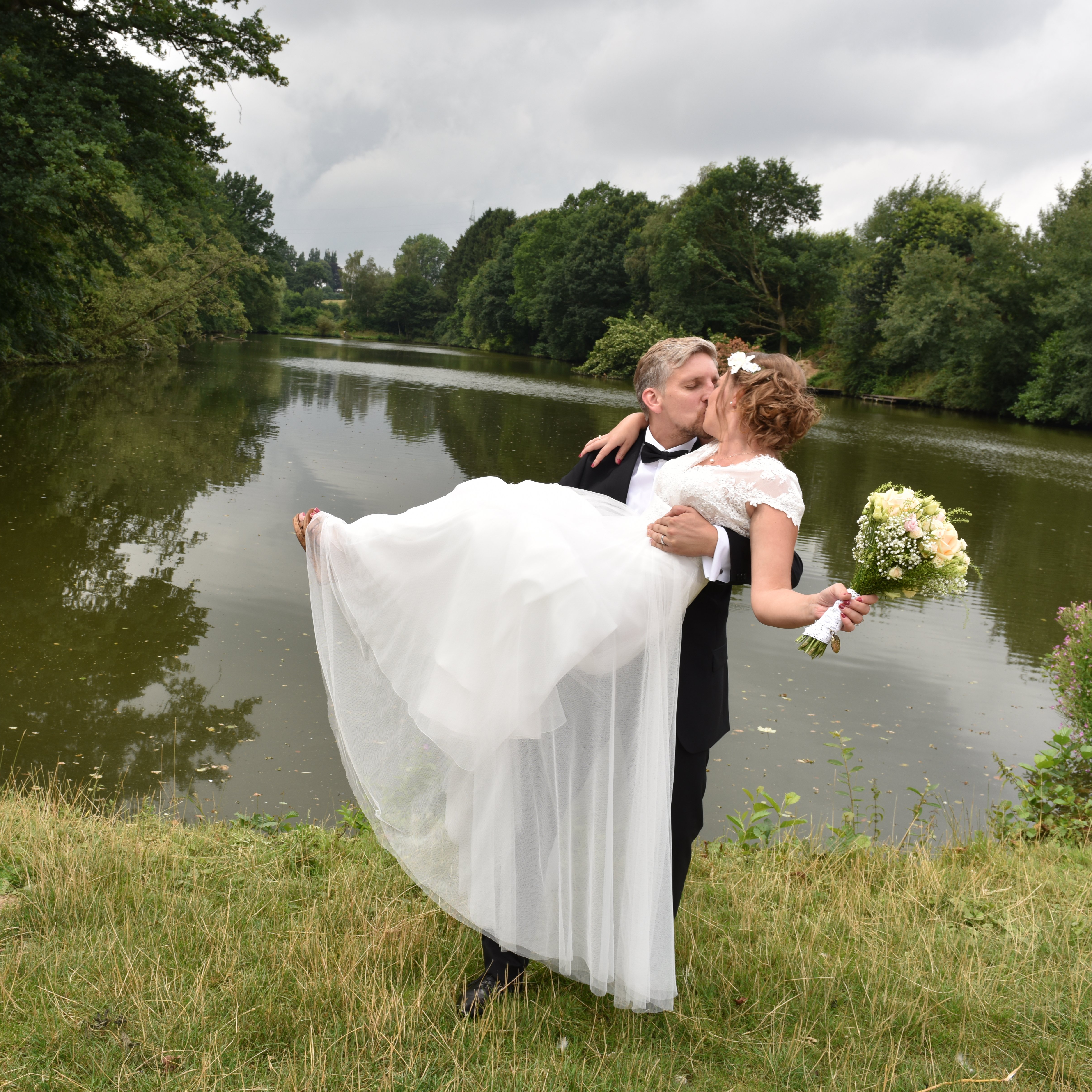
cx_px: 434
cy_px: 546
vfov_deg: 52.5
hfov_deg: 52.2
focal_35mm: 31
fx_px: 1106
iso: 125
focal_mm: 24
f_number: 10
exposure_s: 1/100
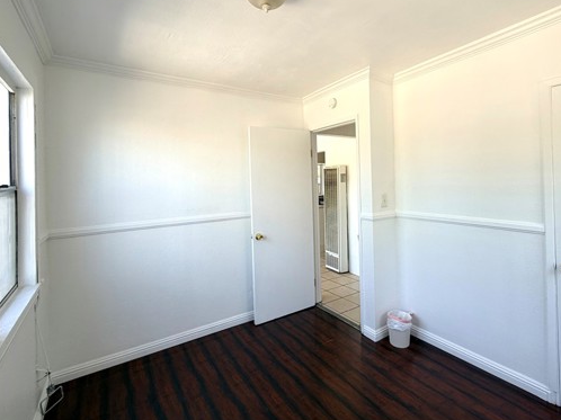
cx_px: 304
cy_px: 181
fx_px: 292
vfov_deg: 71.2
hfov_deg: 87.6
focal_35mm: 18
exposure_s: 1/121
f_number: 2.2
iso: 80
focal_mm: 2.22
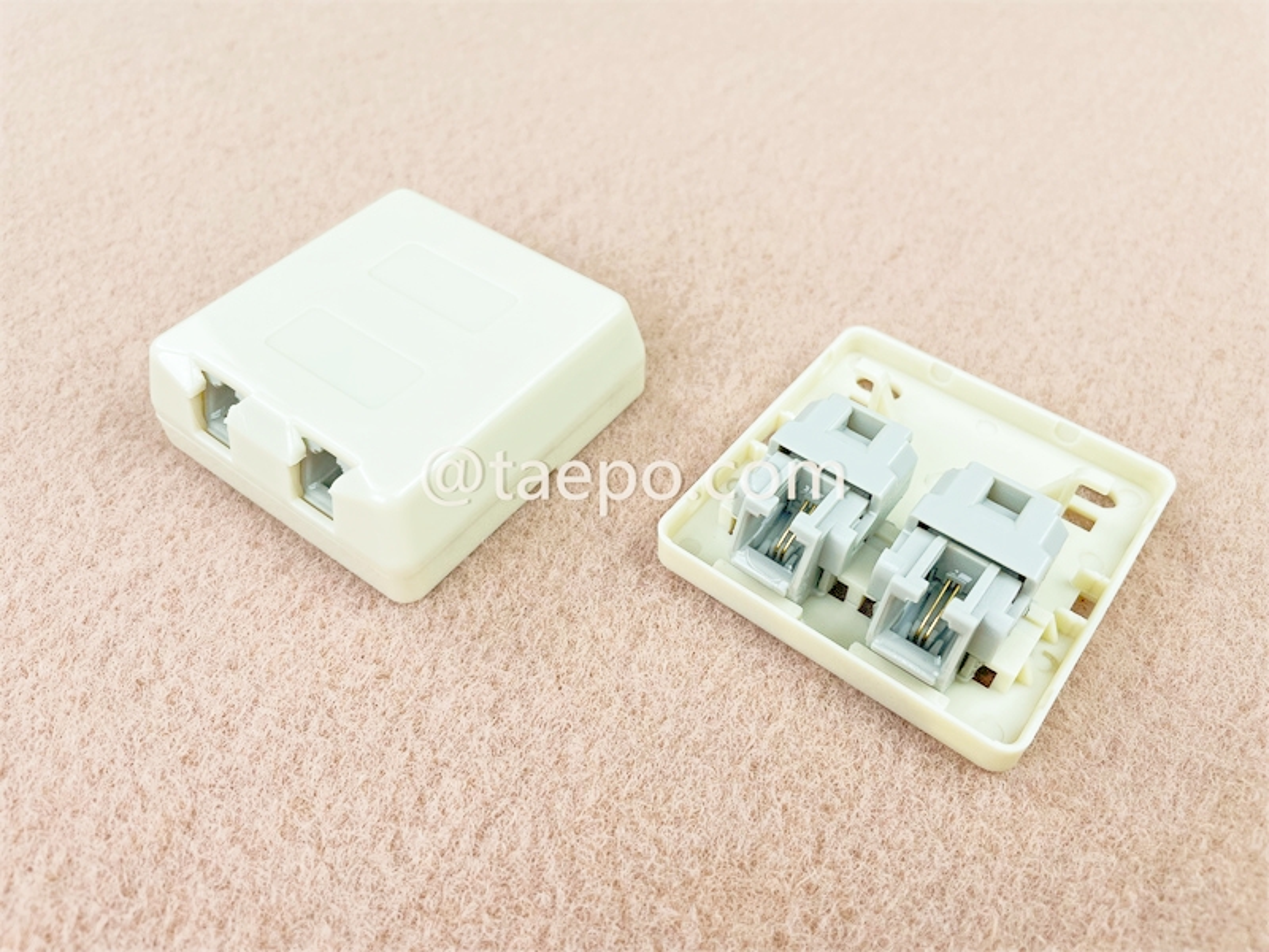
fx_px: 953
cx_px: 634
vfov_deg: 53.1
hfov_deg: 67.3
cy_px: 476
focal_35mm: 26
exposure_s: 1/177
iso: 32
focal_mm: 4.2
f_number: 1.6
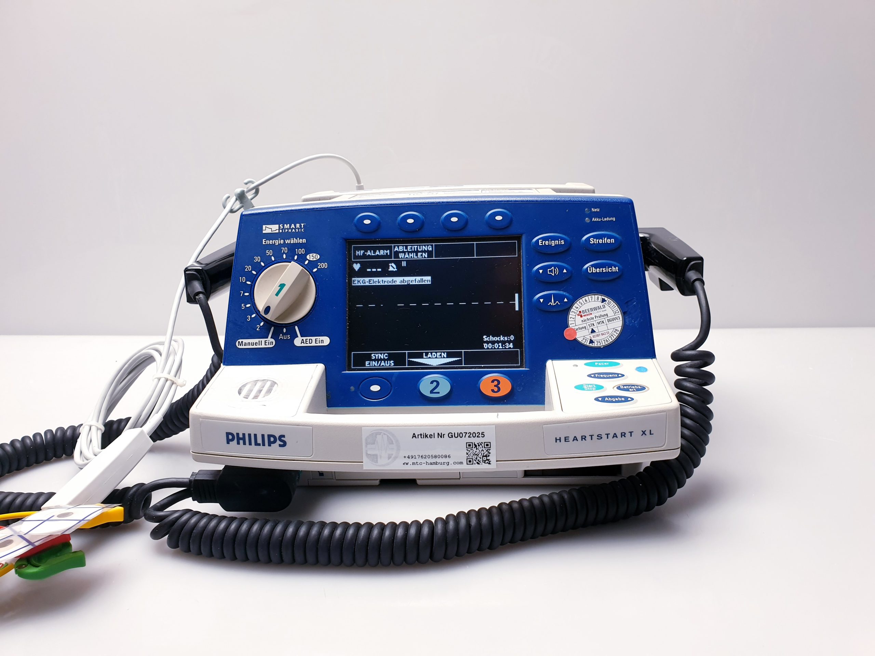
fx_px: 657
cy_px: 328
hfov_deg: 67.3
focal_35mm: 26
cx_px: 438
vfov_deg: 53.1
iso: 80
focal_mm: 4.3
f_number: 2.4
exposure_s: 1/100
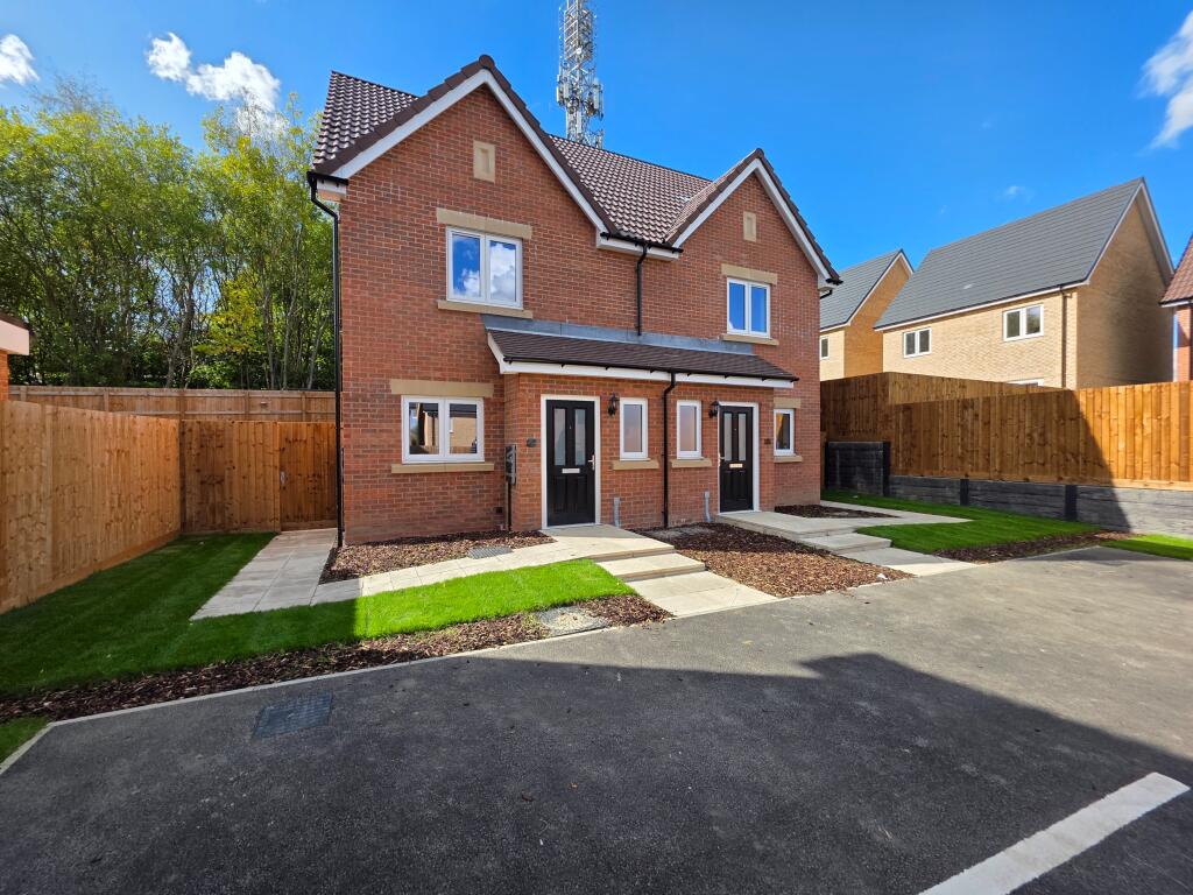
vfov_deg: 89.9
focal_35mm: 13
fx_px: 448
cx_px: 596
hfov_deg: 106.2
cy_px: 448
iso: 40
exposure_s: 1/1186
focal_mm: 2.2
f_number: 1.9
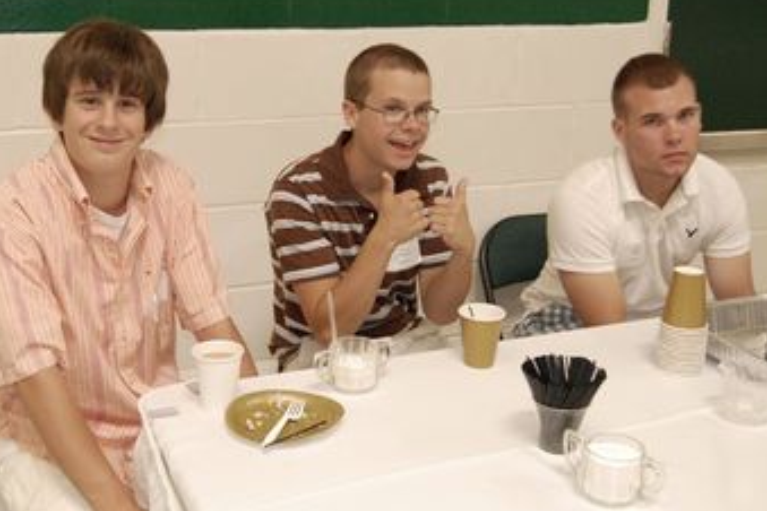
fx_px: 980
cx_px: 337
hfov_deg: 42.7
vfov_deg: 29.2
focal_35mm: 46
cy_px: 233
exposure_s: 1/80
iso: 1600
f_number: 5
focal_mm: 26
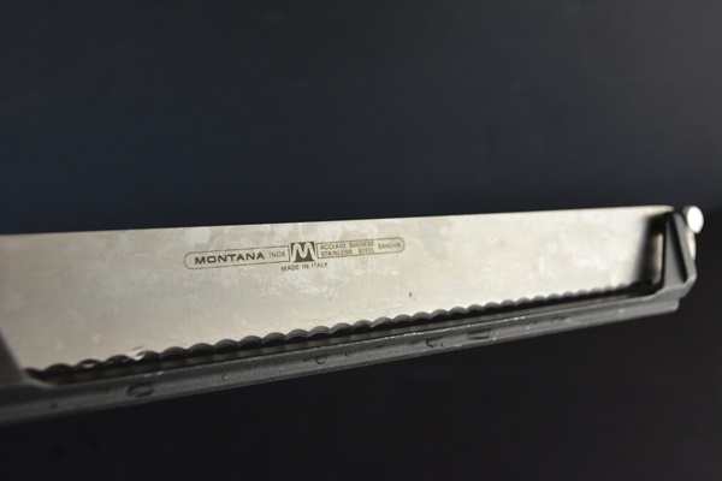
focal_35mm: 44
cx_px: 361
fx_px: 872
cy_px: 240
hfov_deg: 45.0
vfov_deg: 30.8
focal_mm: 29
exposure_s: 1/125
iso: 400
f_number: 5.6
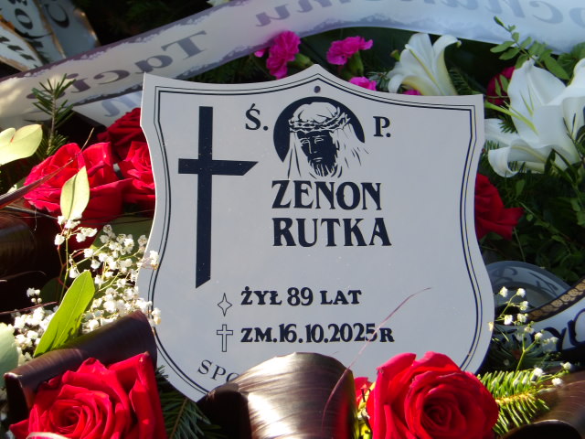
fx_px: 1183
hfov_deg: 27.8
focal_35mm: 70
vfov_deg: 21.0
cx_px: 292
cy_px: 220
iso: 100
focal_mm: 12.5
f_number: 4.9
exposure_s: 1/144
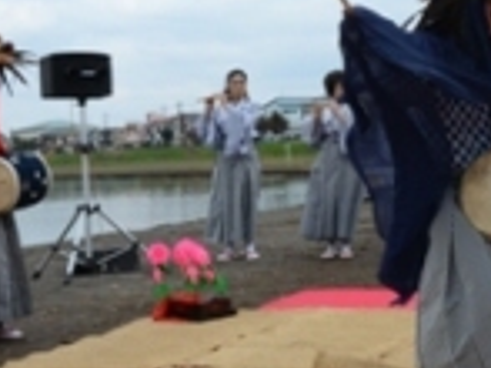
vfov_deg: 20.6
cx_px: 379
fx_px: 1006
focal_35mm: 71
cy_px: 107
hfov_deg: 27.0
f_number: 13
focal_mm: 18
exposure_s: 1/500
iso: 800
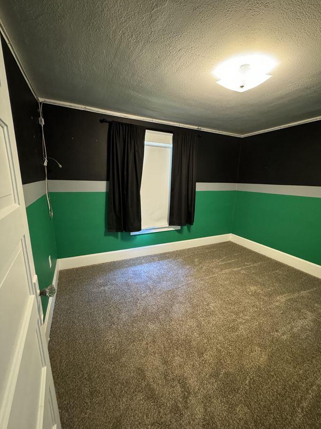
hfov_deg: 81.7
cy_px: 226
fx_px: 185
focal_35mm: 15
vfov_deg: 98.1
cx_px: 171
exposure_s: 1/54
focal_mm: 2.22
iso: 1250
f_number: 2.2
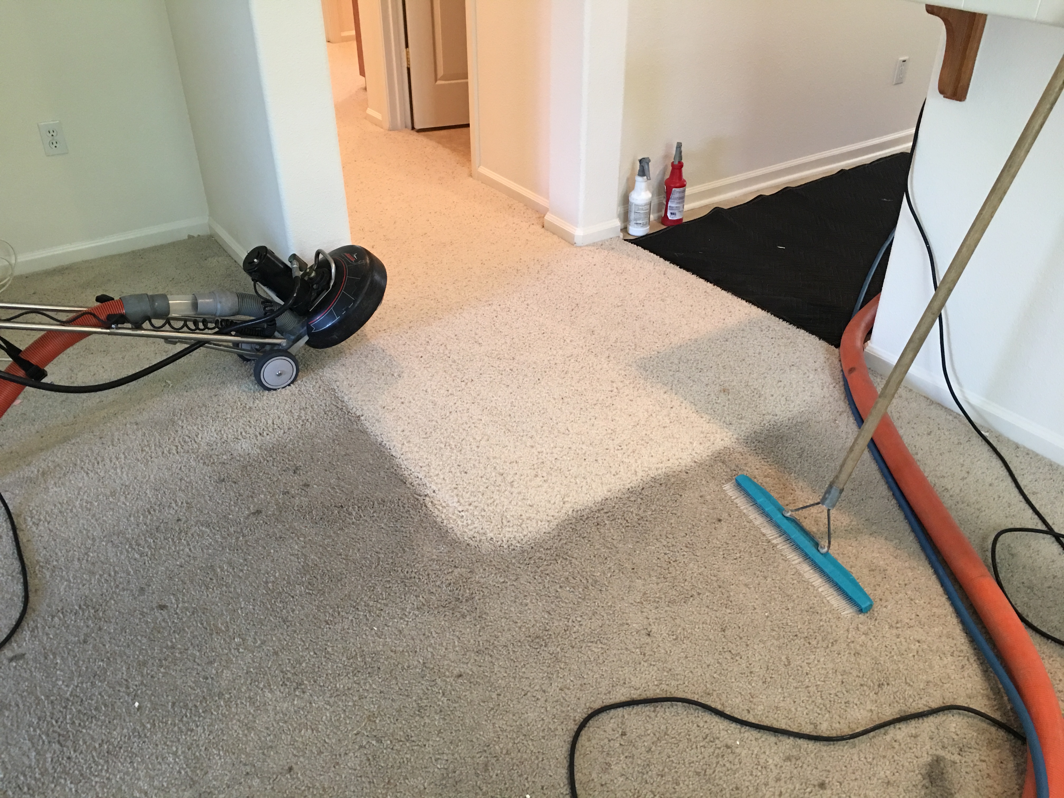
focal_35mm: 29
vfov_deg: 48.2
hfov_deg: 61.7
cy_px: 399
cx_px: 532
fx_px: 891
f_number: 2.2
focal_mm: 4.15
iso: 80
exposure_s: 1/15
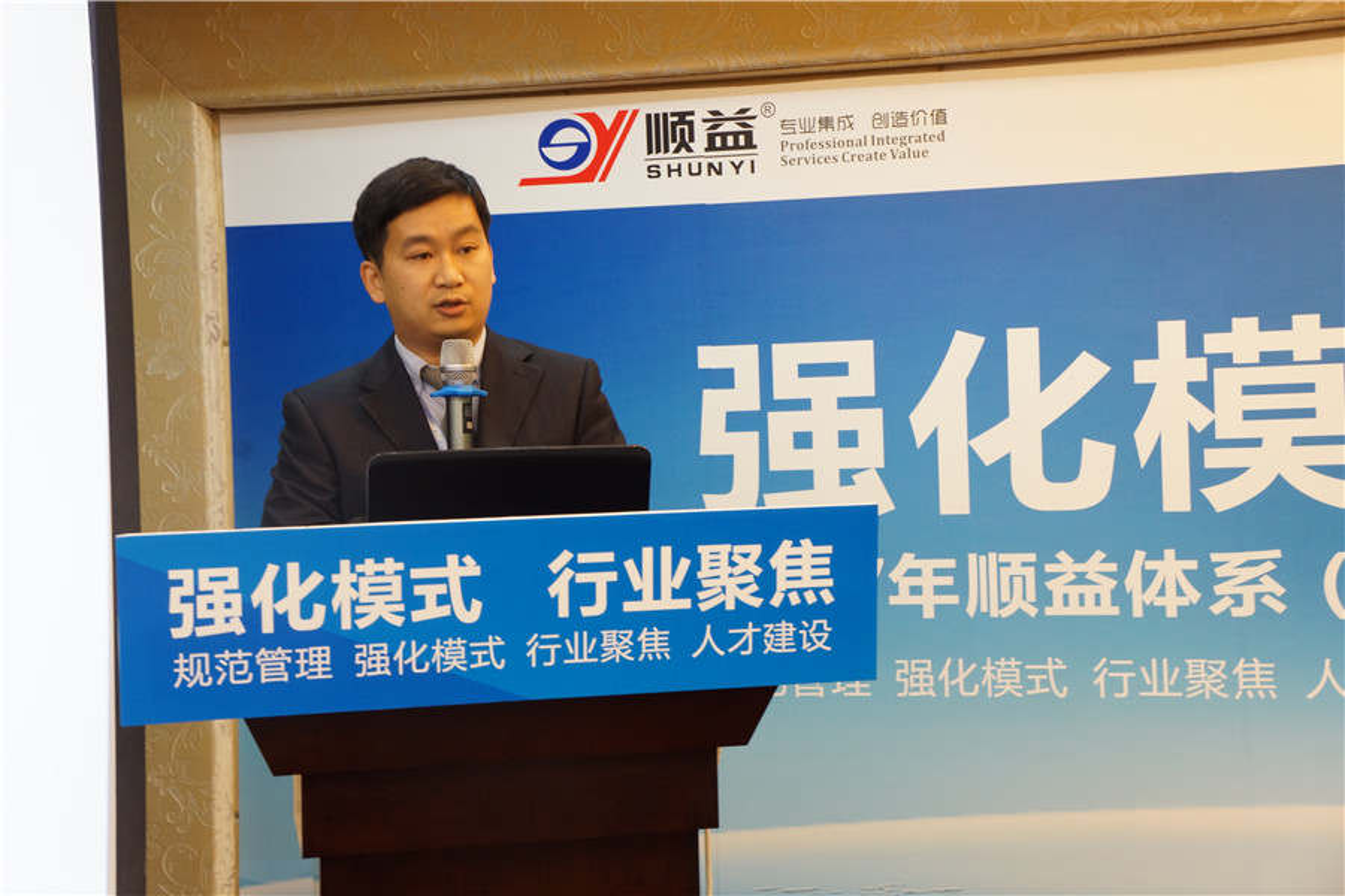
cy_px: 448
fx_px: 2129
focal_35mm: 57
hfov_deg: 35.1
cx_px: 672
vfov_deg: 23.8
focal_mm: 38
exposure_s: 1/8
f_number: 8
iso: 800
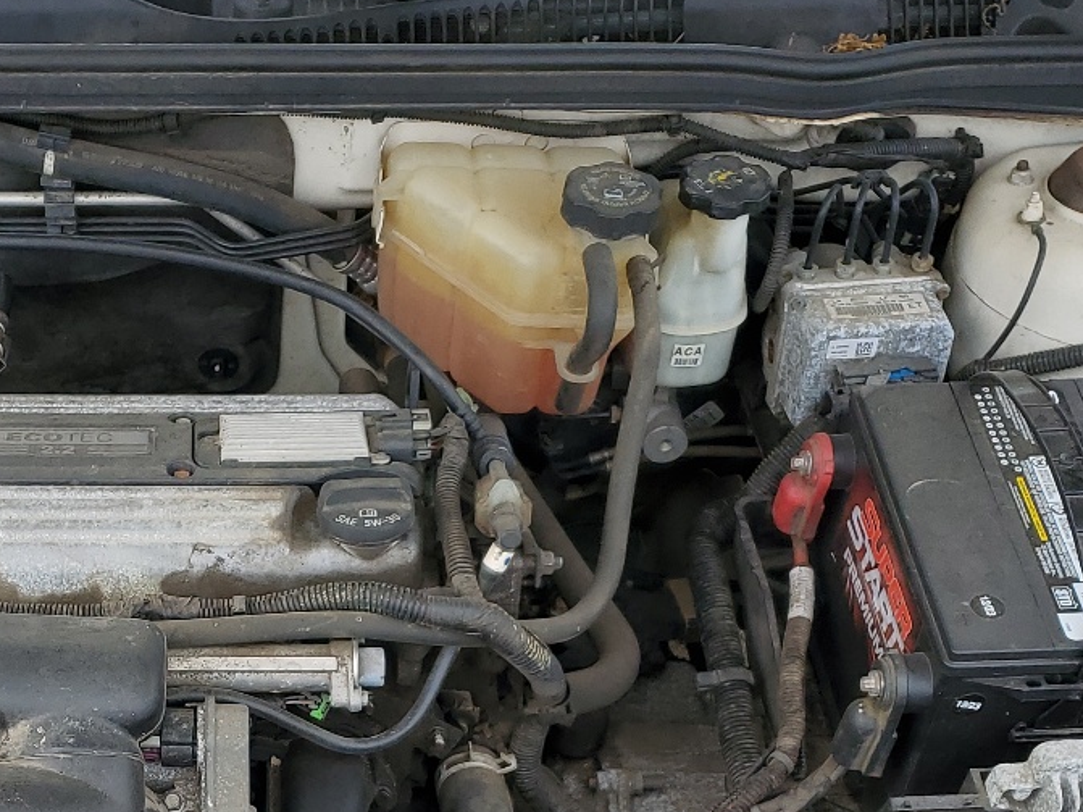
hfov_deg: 30.6
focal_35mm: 62
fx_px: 1939
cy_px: 714
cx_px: 244
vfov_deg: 23.1
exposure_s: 1/1250
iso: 50
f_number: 1.5
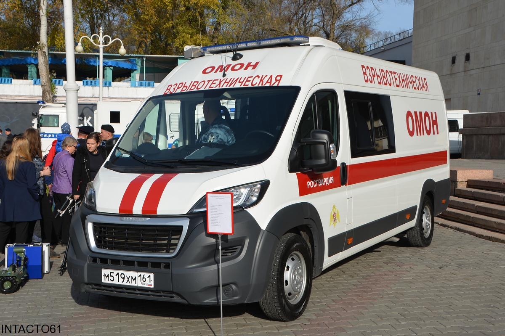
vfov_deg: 34.2
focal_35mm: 39
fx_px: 547
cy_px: 168
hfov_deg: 49.6
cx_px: 252
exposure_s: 1/320
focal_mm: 26
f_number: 9
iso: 100
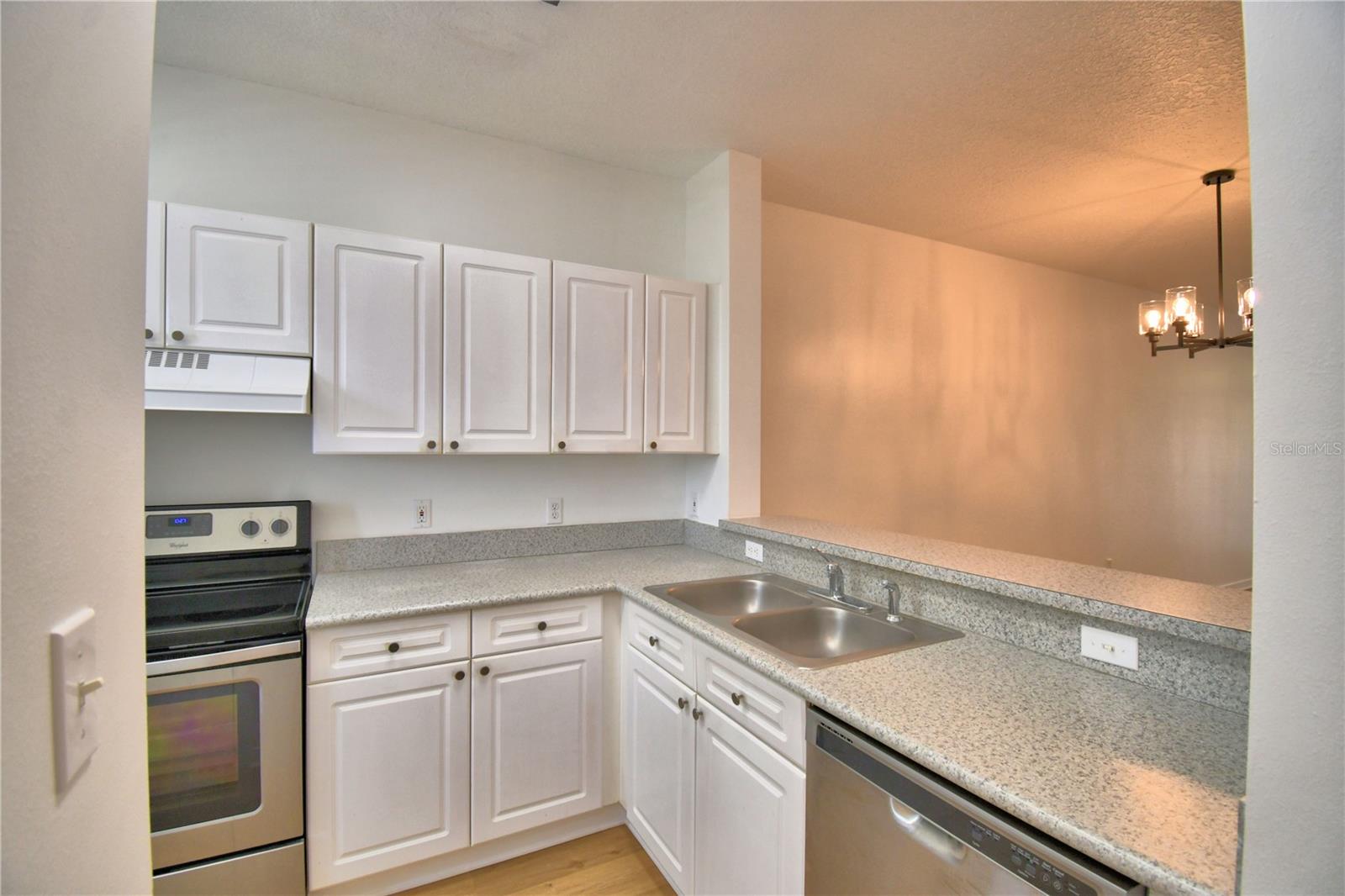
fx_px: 560
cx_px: 672
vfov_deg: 77.3
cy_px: 448
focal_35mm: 15
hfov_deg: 100.4
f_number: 4.5
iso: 250
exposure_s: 1/125
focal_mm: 10
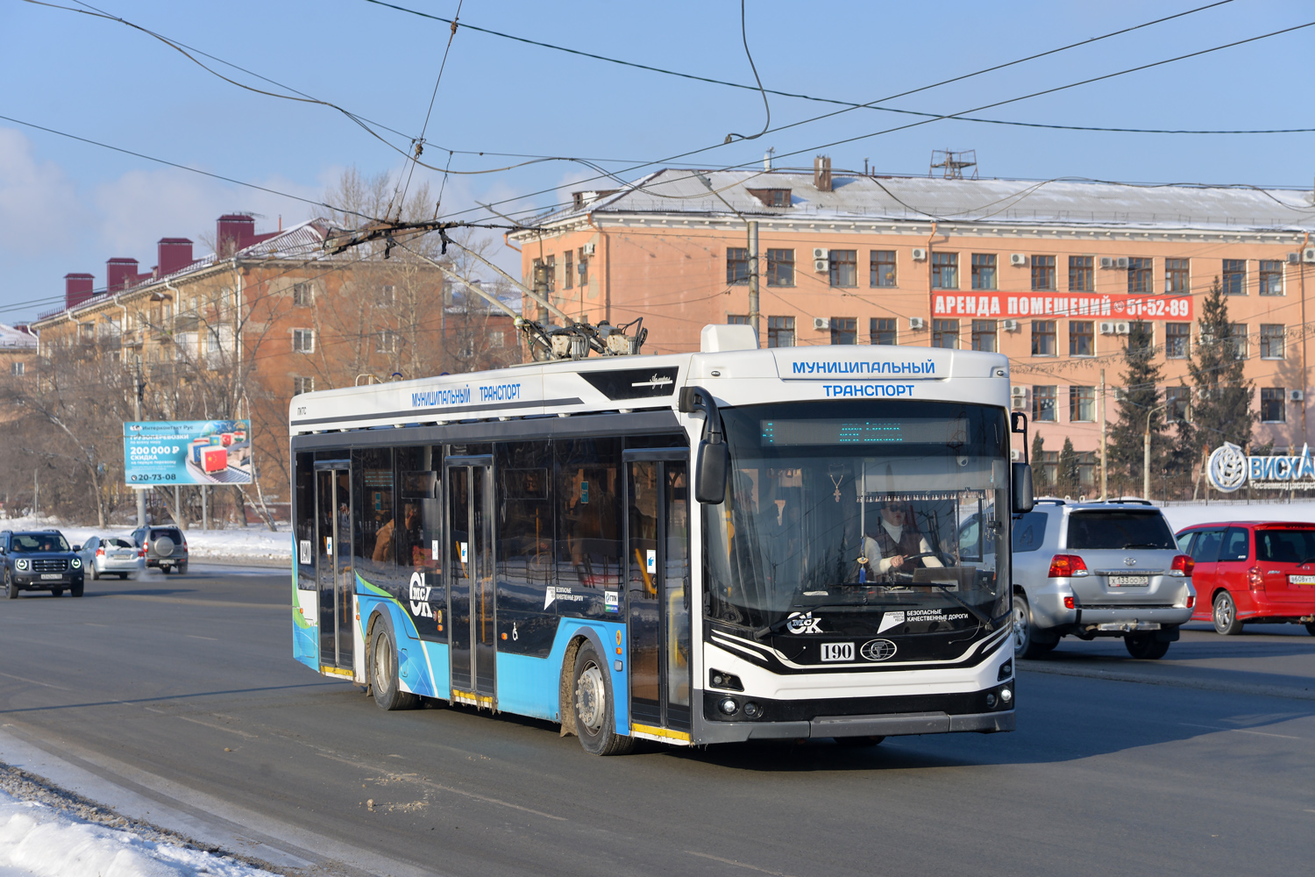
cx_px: 658
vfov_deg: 15.2
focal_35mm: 90
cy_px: 438
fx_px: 3287
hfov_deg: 22.6
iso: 125
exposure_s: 1/500
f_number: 7.1
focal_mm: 90
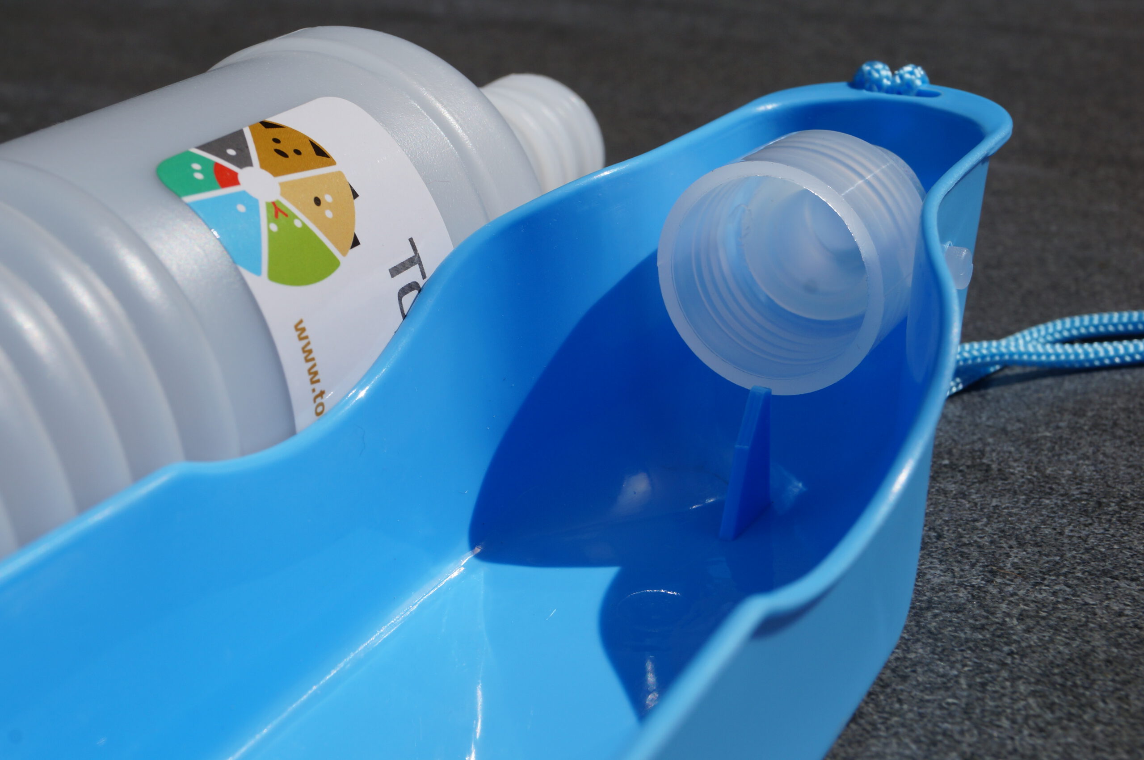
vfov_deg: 25.7
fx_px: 1667
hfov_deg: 37.9
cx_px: 572
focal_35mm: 52
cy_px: 380
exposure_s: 1/400
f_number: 13
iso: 100
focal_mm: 35
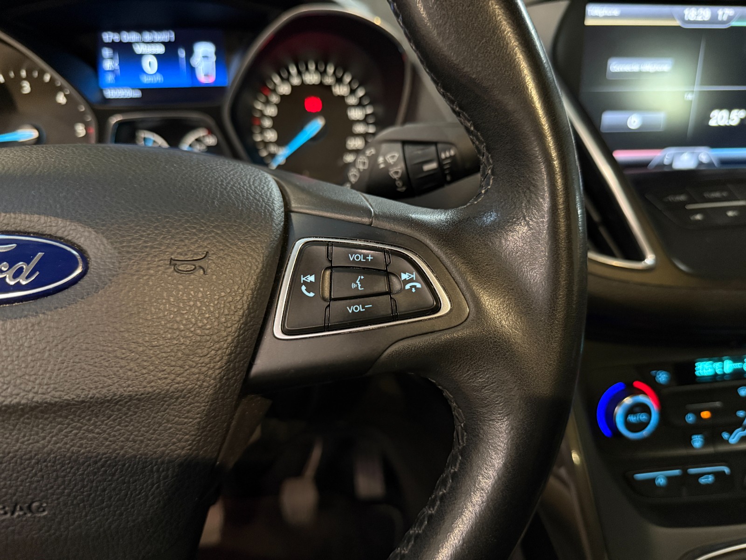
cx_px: 373
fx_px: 517
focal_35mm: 24
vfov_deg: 56.8
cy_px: 280
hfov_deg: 71.6
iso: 800
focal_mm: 6.76
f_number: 1.78
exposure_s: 1/25
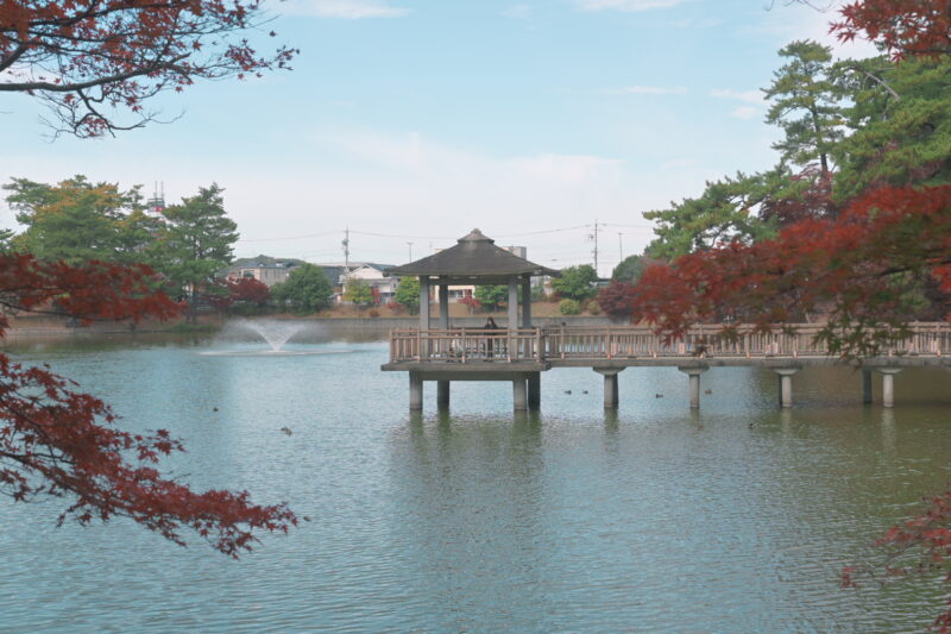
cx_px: 476
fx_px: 1188
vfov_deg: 29.9
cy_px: 317
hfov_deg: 43.6
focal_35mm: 45
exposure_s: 1/400
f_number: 5.6
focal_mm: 30
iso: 100
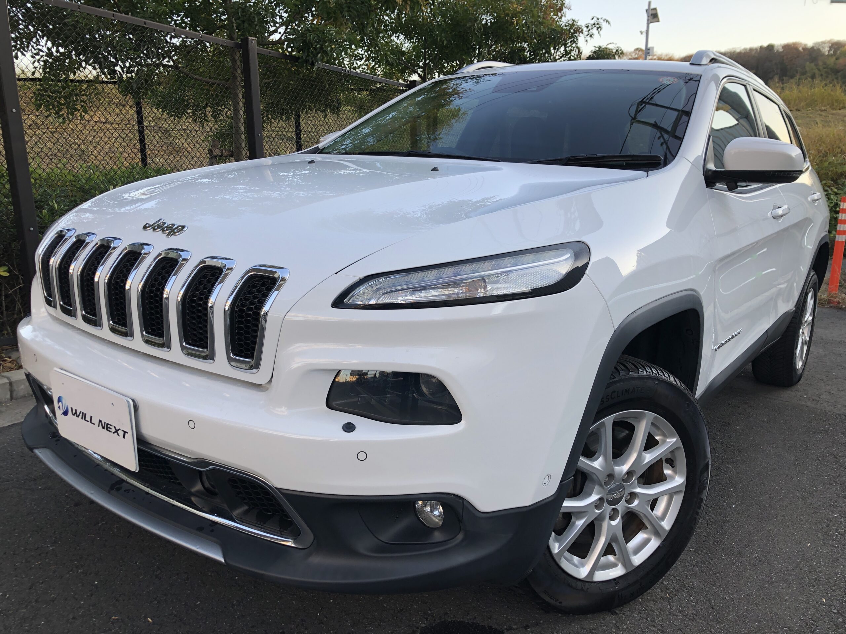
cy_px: 317
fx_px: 684
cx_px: 423
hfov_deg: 63.4
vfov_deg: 49.7
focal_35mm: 28
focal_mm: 3.99
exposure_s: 1/120
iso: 20
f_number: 1.8
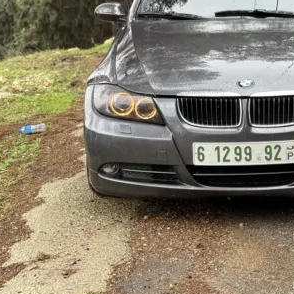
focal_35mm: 104
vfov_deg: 16.6
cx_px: 241
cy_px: 68
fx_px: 999
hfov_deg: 16.6
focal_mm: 6.76
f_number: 1.78
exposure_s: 1/110
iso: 100
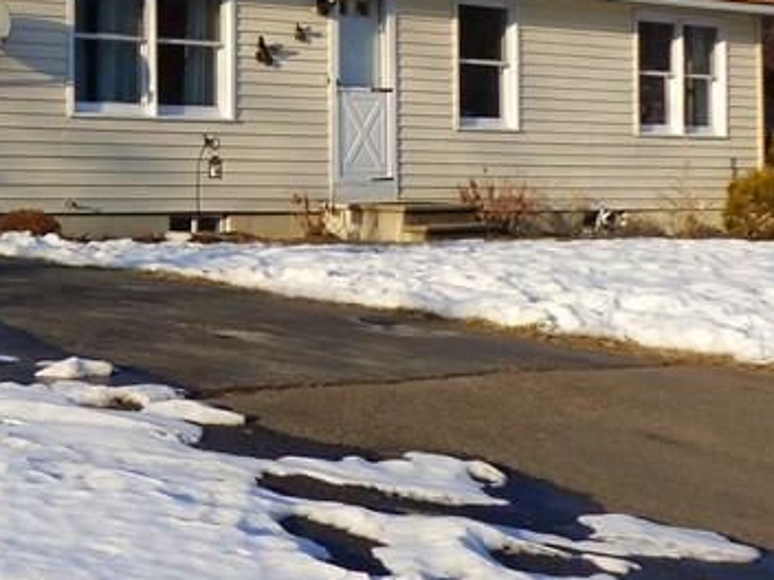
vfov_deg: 15.7
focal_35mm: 93
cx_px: -132
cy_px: 40
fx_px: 2079
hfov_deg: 19.9
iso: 100
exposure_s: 1/500
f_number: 4
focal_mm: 5.7
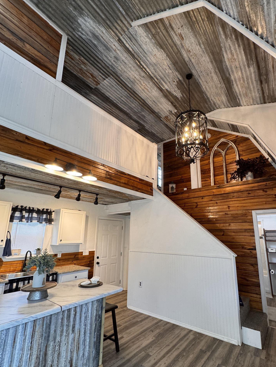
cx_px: 151
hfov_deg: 74.6
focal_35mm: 17
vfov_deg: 90.9
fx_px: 181
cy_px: 196
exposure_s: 1/120
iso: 250
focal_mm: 2.22
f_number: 2.2
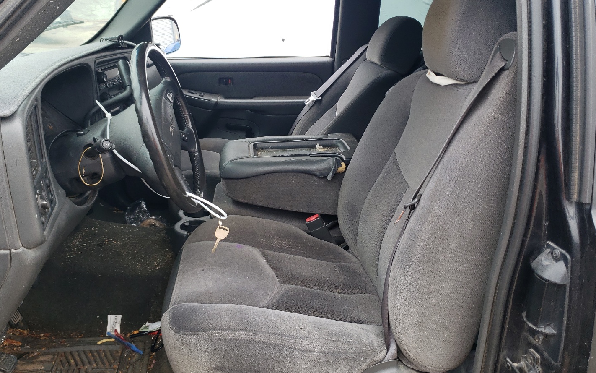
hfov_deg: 61.2
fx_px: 504
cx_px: 277
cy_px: 187
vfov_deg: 40.6
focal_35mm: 31
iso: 50
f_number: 1.5
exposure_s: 1/333
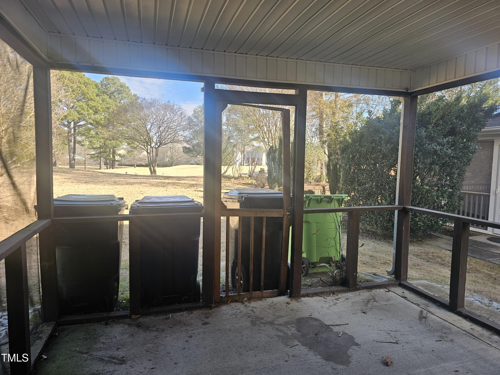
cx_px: 250
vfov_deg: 58.9
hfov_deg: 73.9
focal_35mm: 23
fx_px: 332
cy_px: 188
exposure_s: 1/100
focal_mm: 6.3
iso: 20
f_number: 1.7
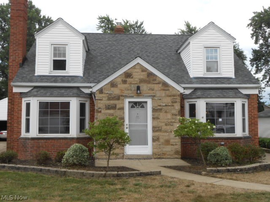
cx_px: 135
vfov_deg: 32.9
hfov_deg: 42.9
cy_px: 101
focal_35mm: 44
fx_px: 343
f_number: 4.5
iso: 80
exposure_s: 1/200
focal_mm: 7.8
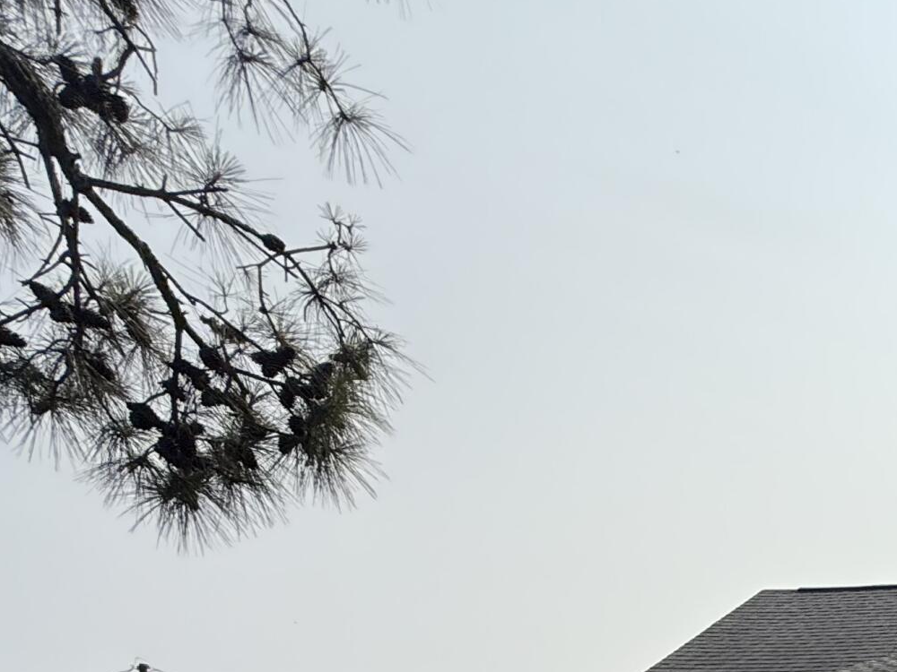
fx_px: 1088
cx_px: 1143
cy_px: 945
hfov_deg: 33.7
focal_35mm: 42
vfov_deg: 26.9
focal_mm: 2.22
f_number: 2.2
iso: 64
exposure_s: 1/3460
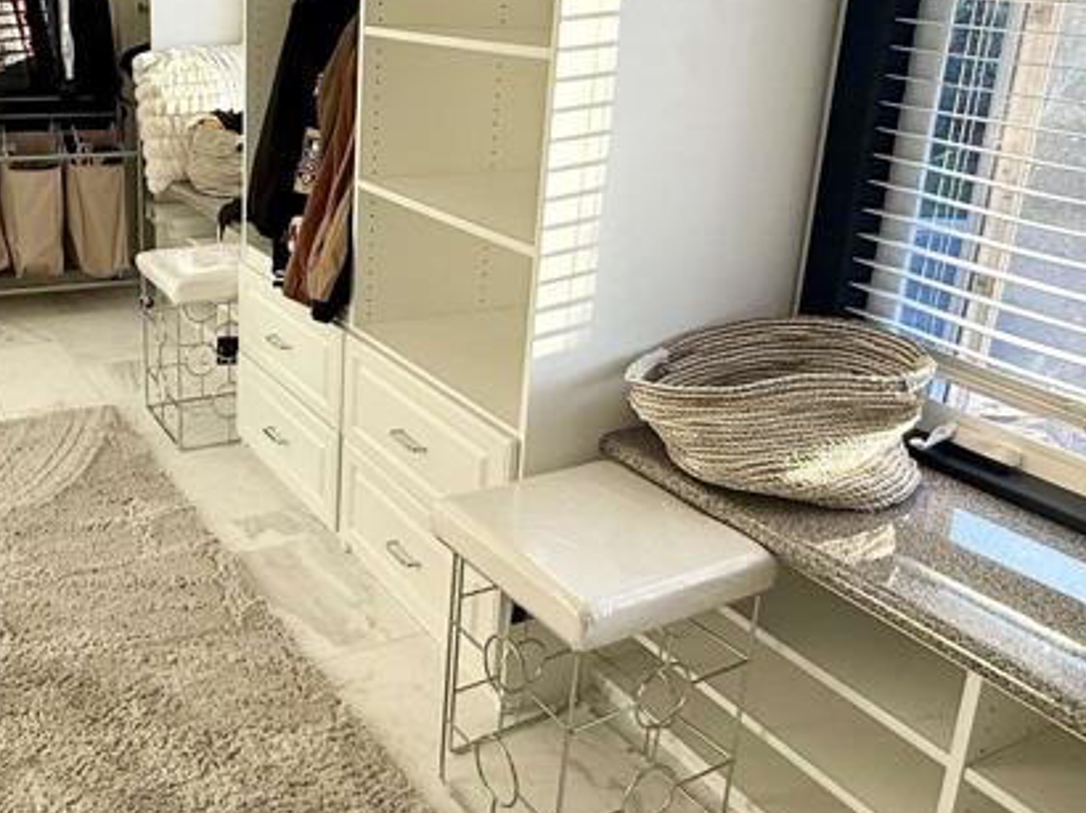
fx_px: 1097
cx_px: 366
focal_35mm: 35
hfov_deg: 51.7
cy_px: 299
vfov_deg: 40.3
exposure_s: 1/120
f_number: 2.2
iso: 160
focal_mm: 2.22
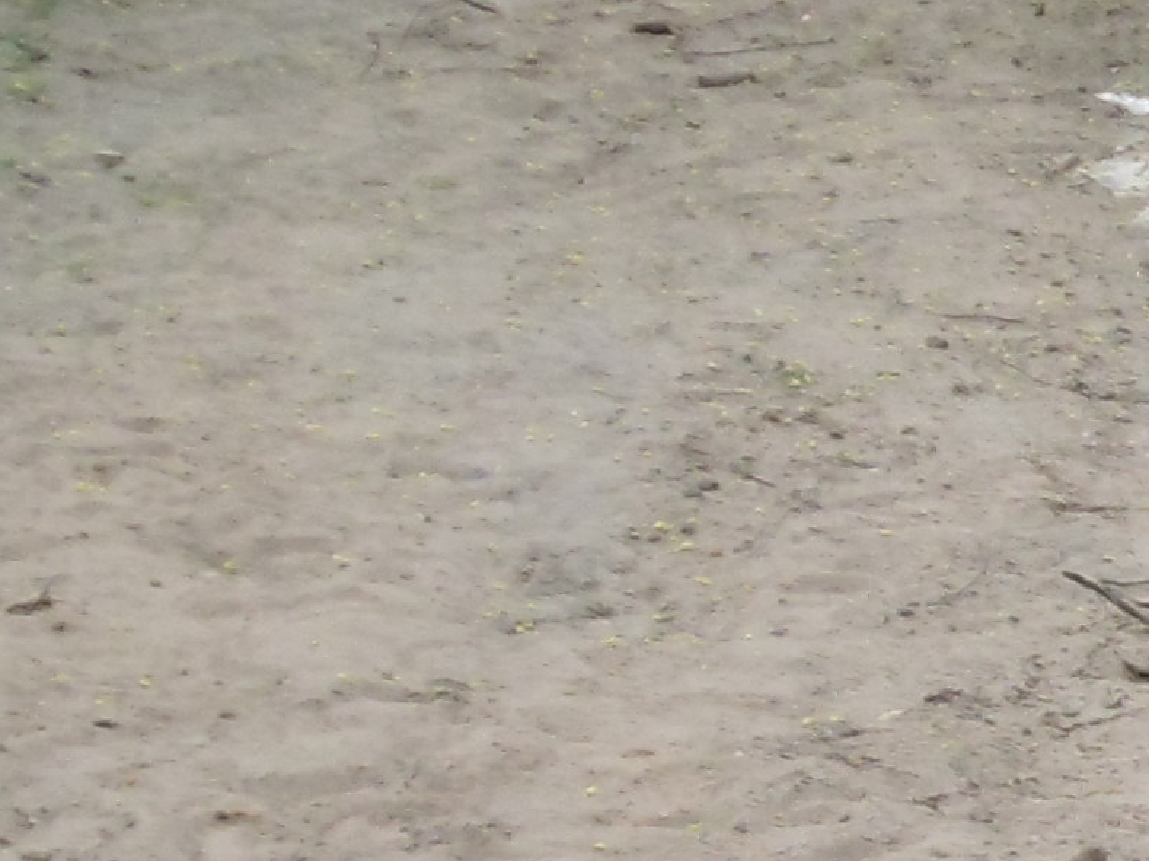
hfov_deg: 9.2
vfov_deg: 7.8
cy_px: 1193
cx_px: 2943
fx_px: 6204
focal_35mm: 187
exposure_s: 1/250
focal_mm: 5.8
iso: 100
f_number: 3.5
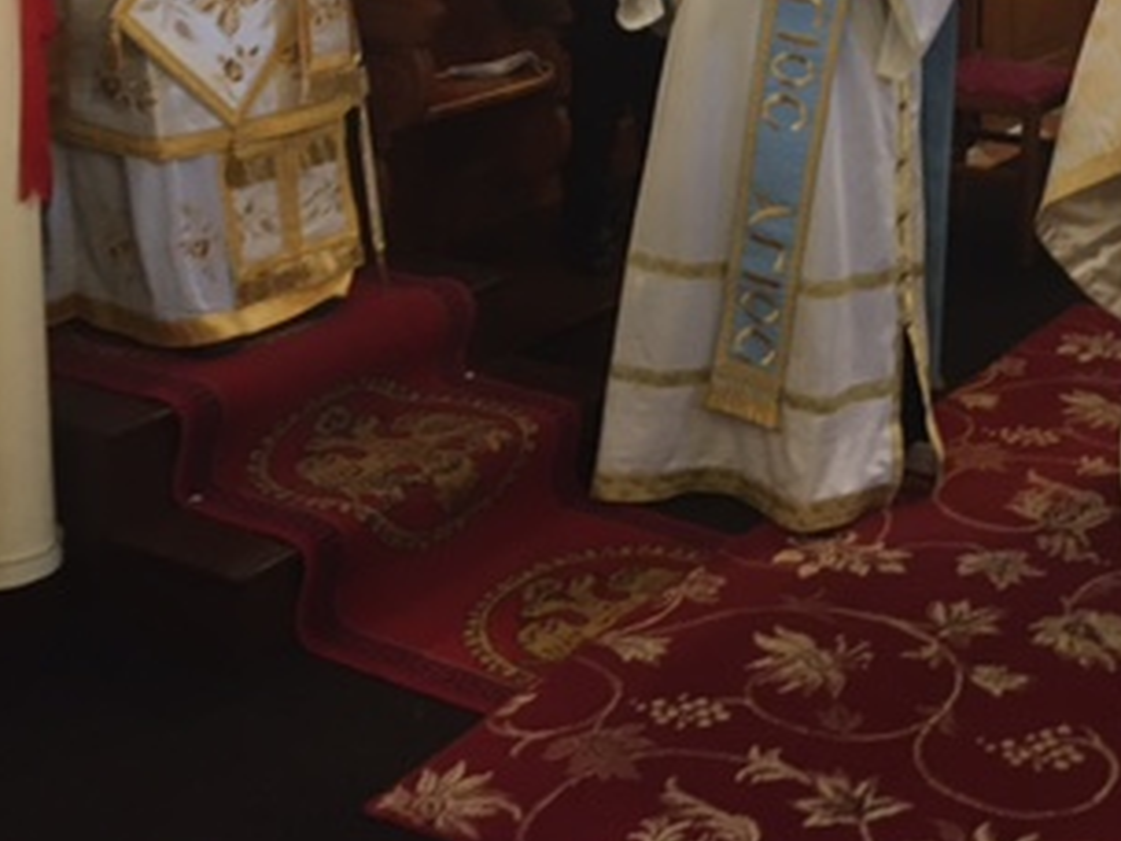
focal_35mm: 61
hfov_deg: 30.1
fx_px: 1975
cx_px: 1044
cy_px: 11
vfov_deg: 23.1
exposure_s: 1/20
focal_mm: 4.15
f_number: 2.2
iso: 200
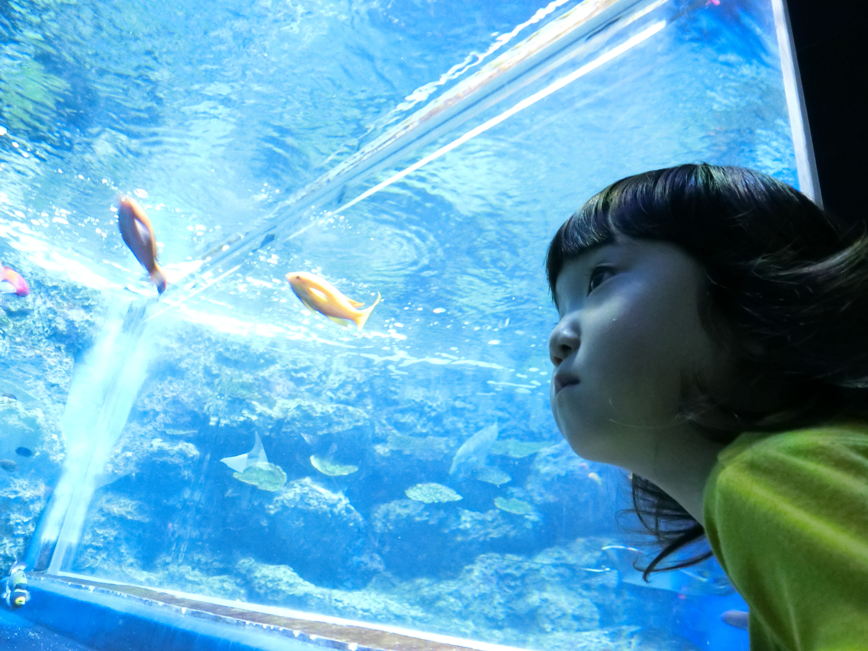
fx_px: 627
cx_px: 434
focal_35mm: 25
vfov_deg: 54.9
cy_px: 326
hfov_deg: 69.4
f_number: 2.8
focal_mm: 5.4
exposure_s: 1/25
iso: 1600
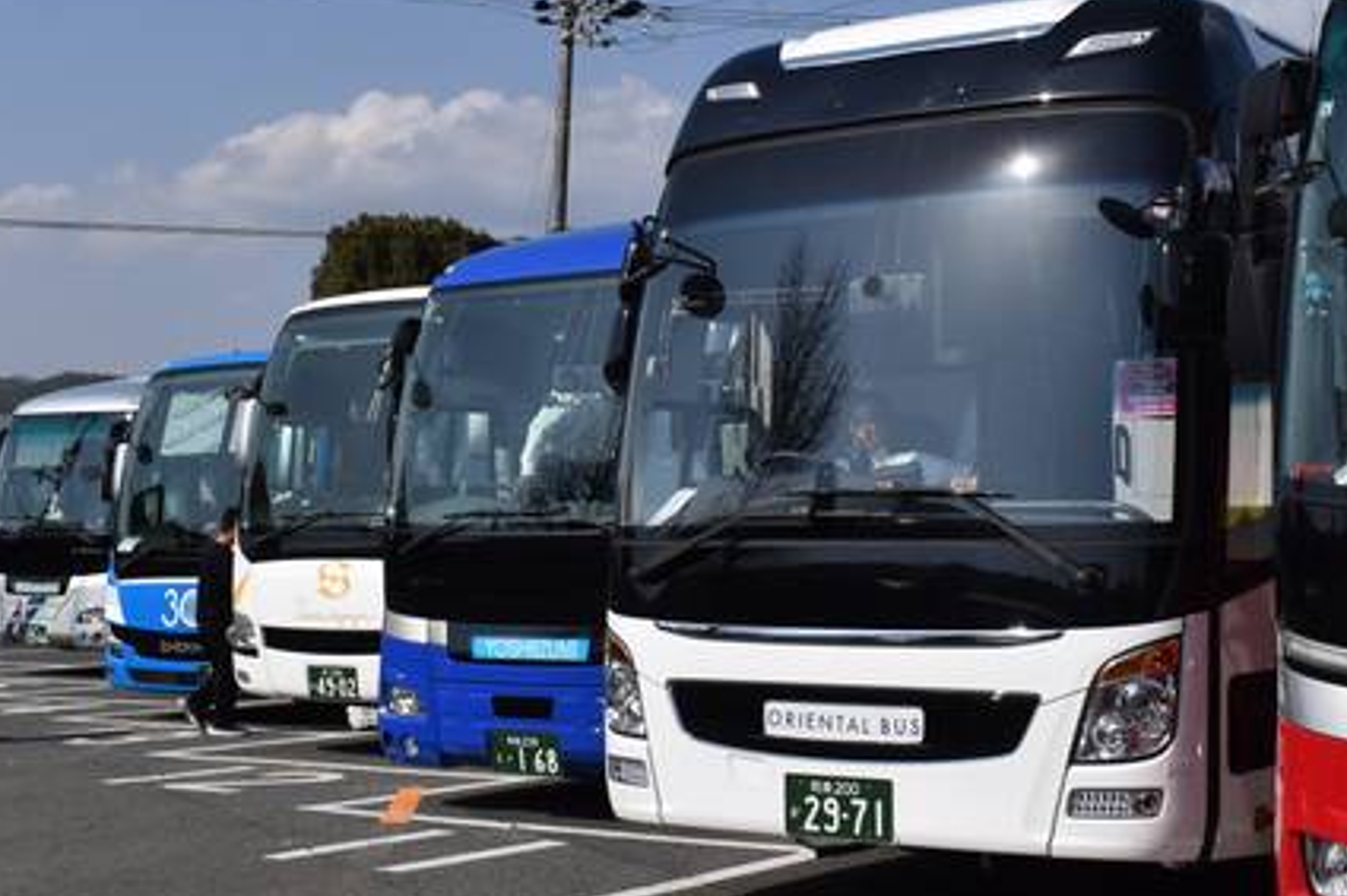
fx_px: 2281
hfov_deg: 32.9
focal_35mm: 61
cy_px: 412
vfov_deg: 22.2
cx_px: 697
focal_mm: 24
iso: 250
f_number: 8
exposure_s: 1/2000
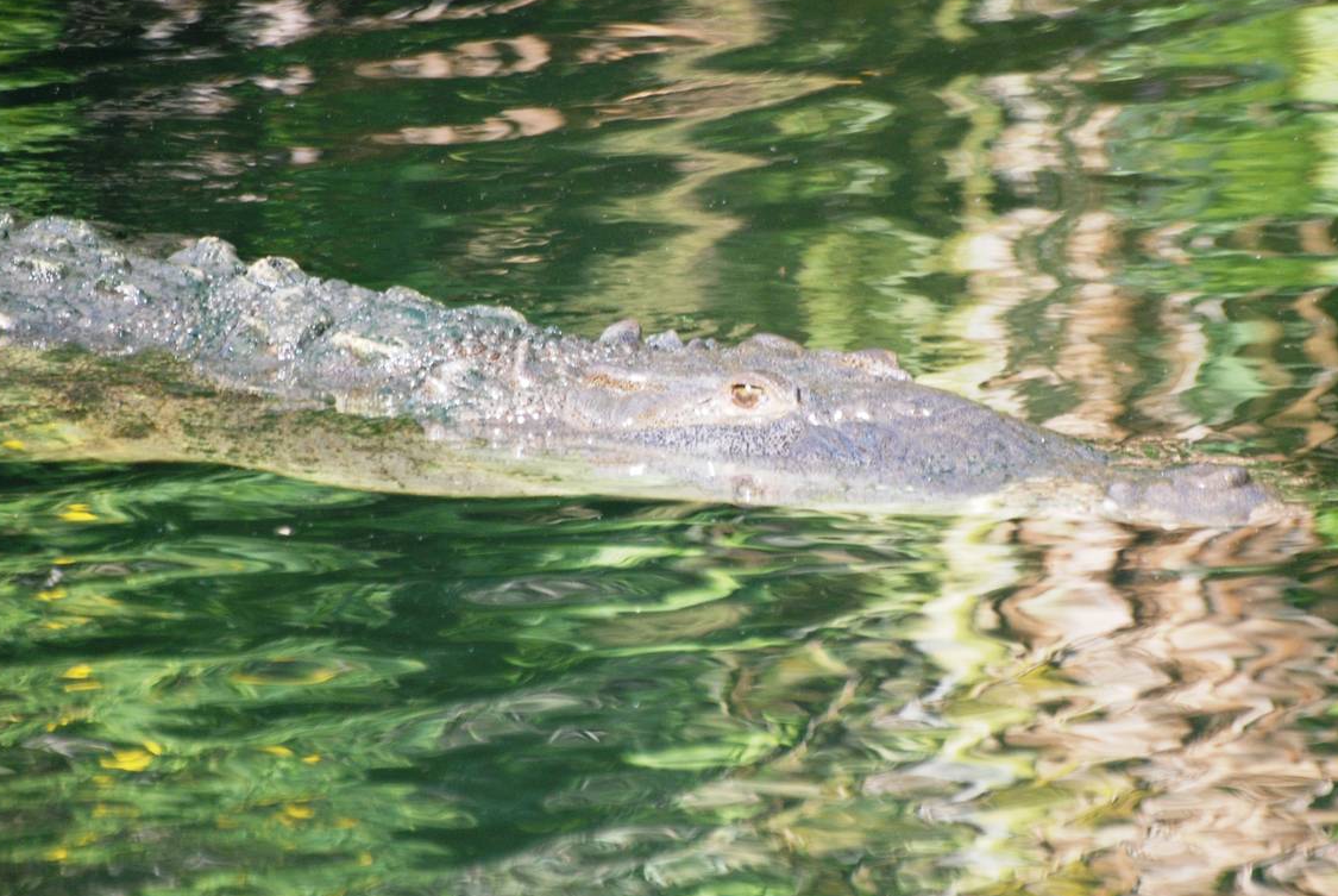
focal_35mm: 640
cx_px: 695
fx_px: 23814
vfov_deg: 2.2
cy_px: 390
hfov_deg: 3.2
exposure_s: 1/320
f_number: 5.6
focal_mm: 300
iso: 400
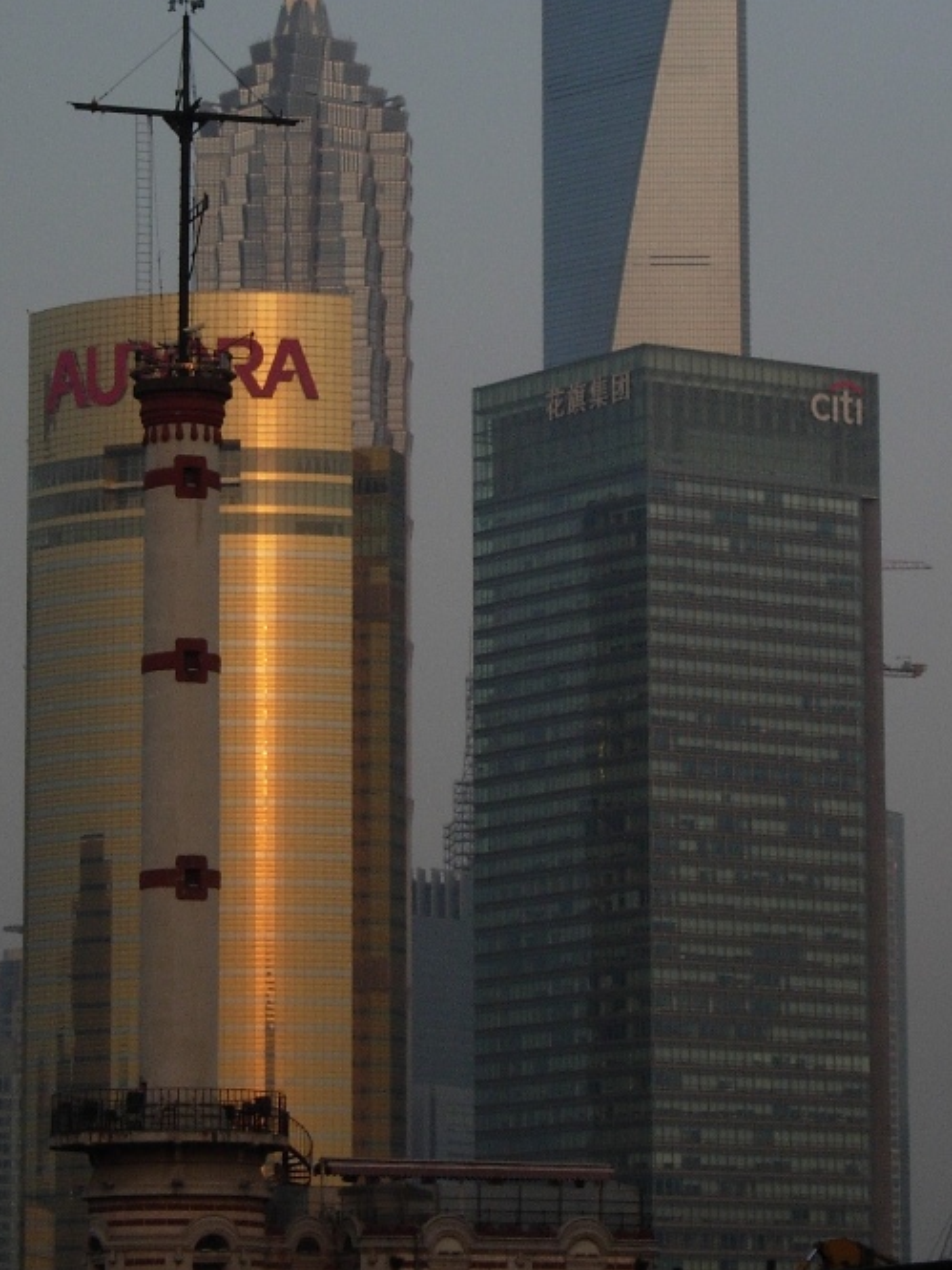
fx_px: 6378
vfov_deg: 11.3
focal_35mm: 174
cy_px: 426
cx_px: 542
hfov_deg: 8.5
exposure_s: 1/384
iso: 79
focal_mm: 23.4
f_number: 4.9
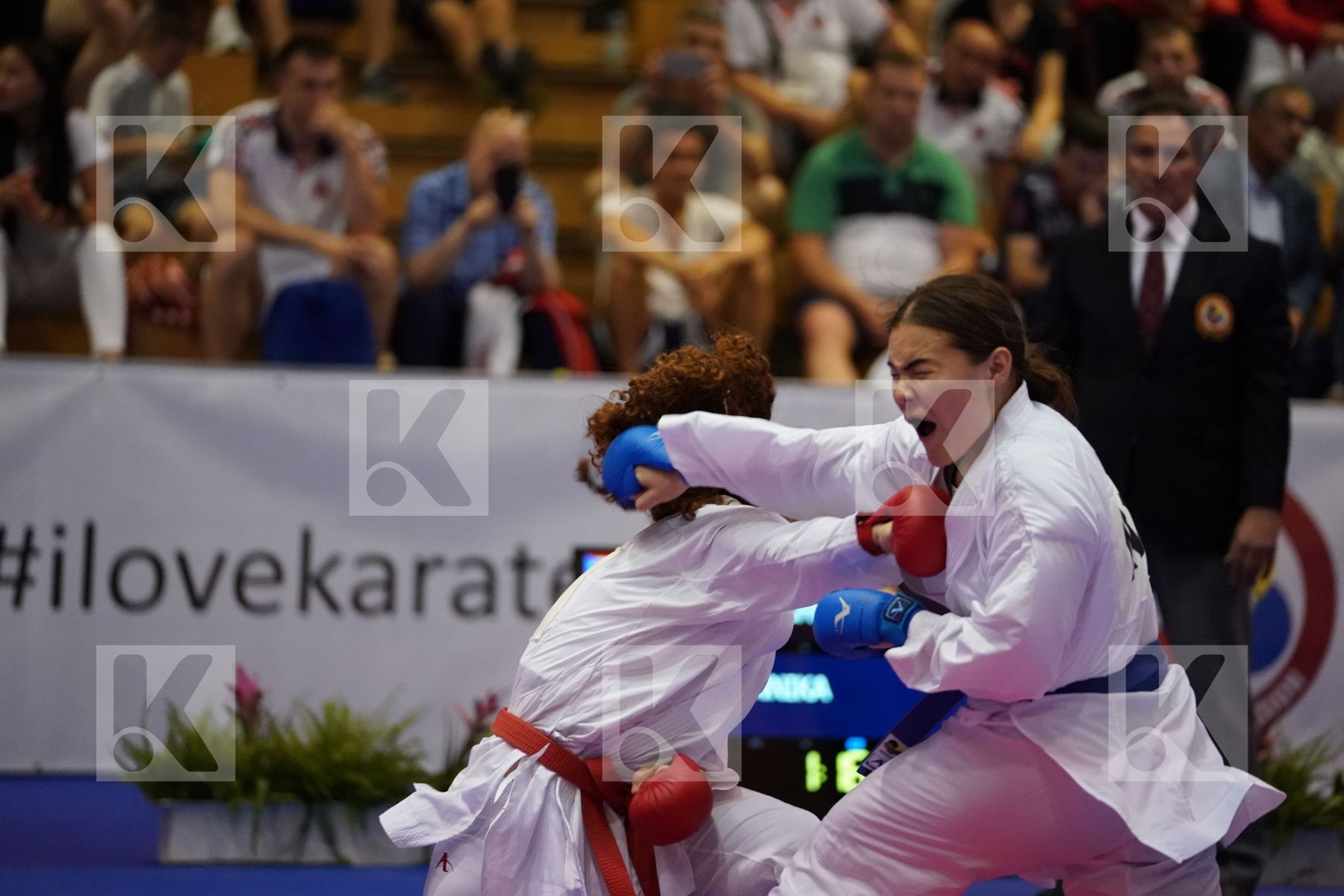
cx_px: 672
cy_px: 448
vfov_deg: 8.3
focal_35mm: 165
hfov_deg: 12.5
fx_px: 6160
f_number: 2.8
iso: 6400
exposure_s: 1/800
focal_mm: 165
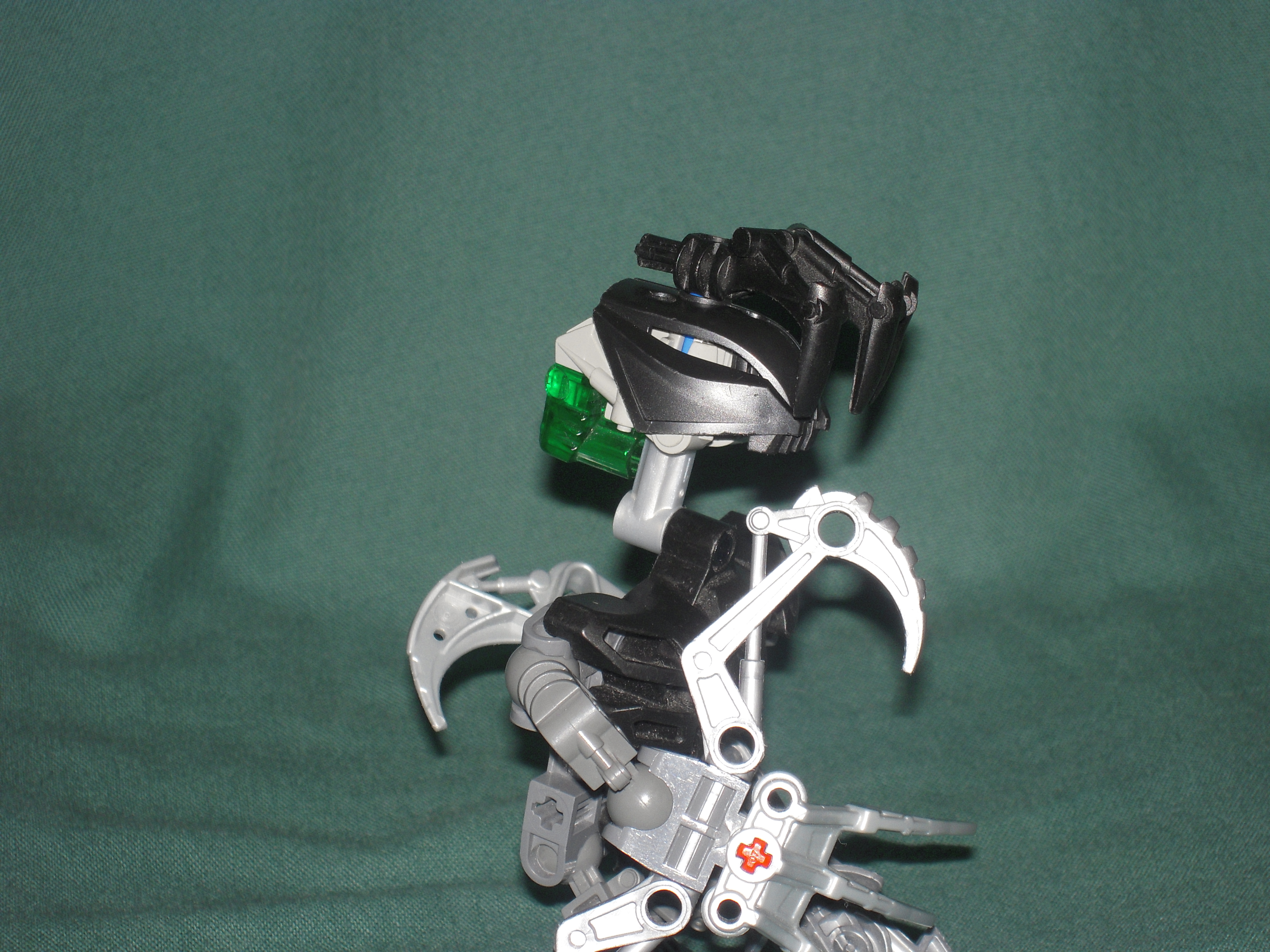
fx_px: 4109
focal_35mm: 112
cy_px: 476
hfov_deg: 17.6
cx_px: 635
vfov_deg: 13.2
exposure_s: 1/80
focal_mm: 20
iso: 125
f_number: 5.8
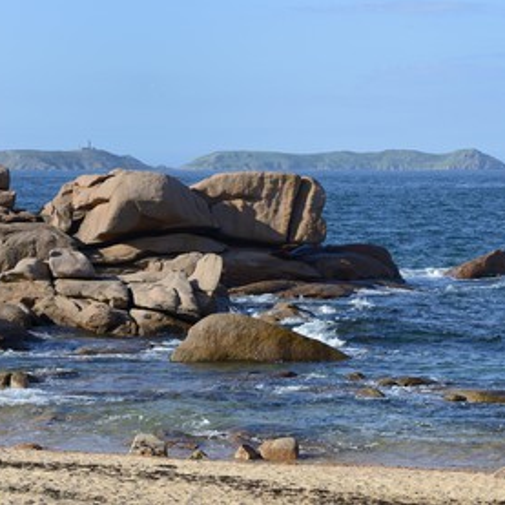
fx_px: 2129
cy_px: 252
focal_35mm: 129
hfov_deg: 13.5
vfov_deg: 13.5
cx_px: 301
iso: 200
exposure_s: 1/250
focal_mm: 100
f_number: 10
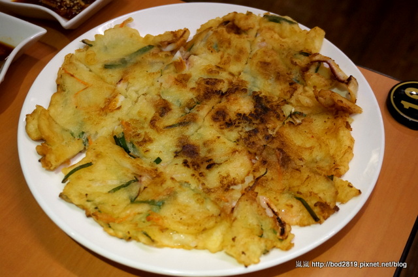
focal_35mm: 45
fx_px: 522
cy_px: 138
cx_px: 209
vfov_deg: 29.8
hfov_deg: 43.7
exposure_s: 1/60
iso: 800
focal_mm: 30
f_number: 5
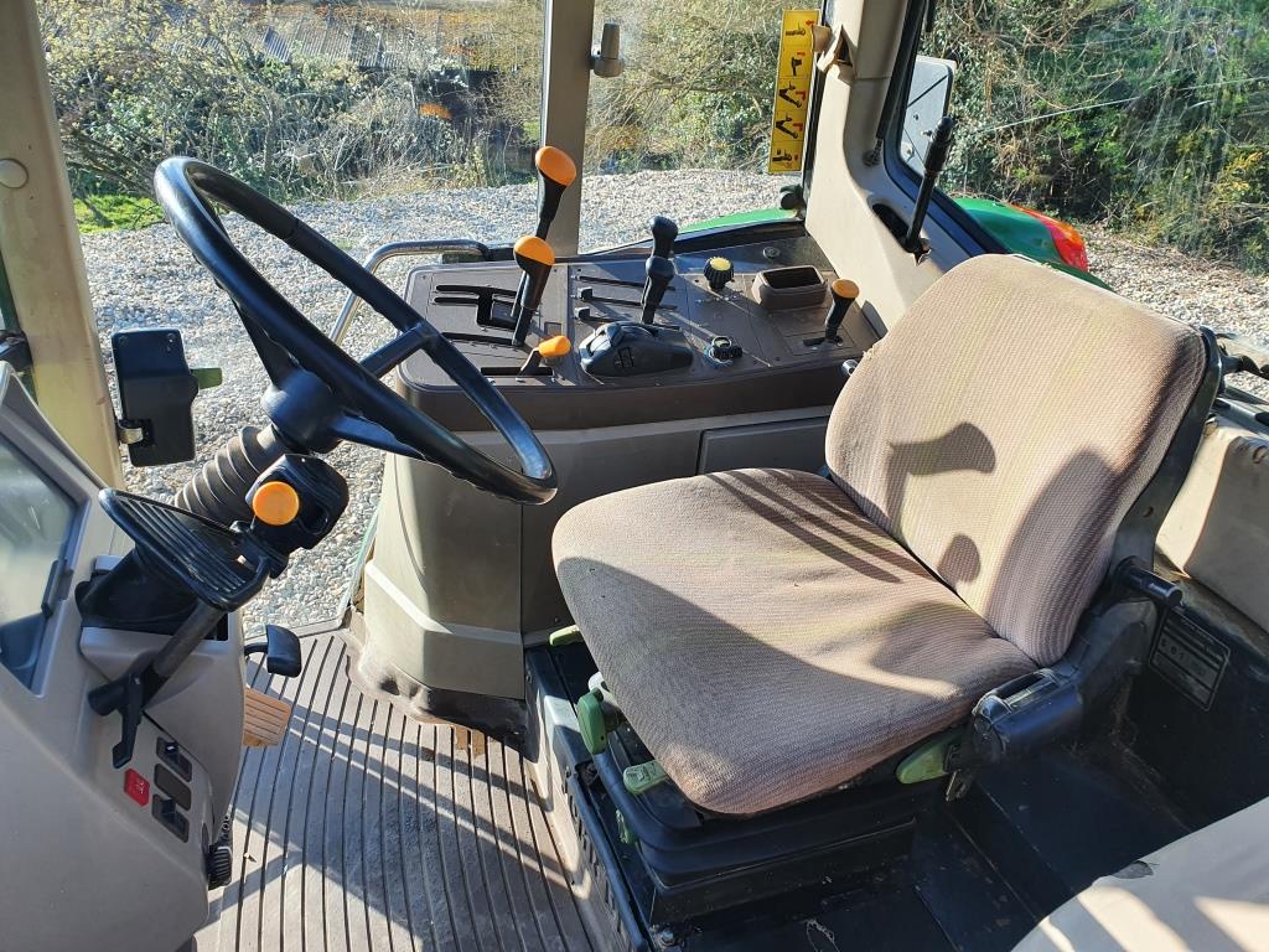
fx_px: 953
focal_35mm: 26
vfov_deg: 53.1
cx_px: 634
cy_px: 476
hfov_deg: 67.3
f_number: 2.4
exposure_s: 1/268
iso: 50
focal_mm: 4.32
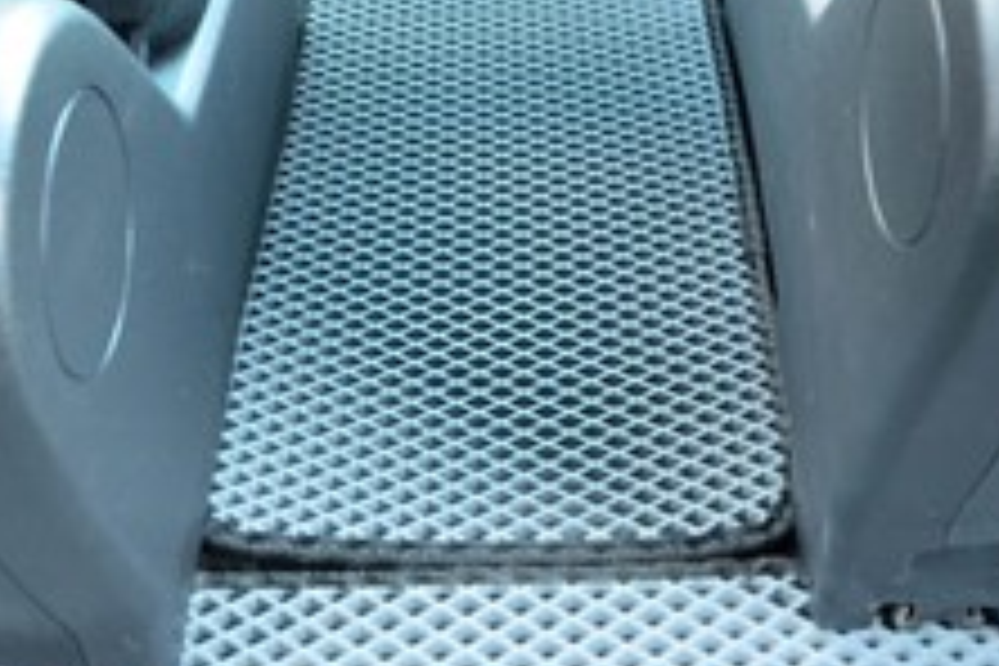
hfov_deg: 38.9
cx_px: 500
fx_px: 1415
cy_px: 63
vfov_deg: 25.6
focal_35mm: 51
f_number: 5
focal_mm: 18
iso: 800
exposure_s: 1/3
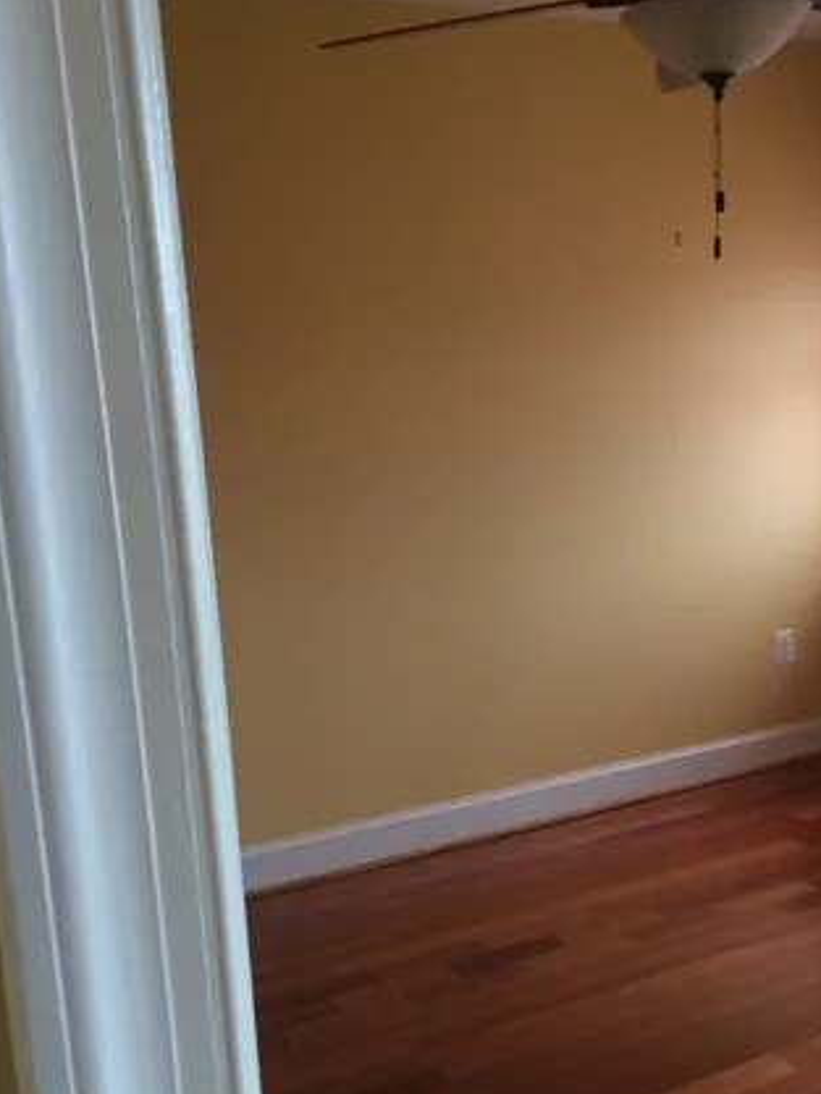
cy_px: 664
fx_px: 1454
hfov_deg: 31.0
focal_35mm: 46
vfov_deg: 41.0
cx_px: 619
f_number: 2.2
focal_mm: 4.12
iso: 125
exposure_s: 1/30
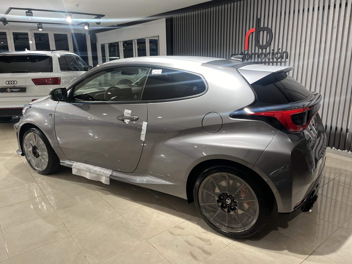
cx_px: 176
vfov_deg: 53.1
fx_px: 264
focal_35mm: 26
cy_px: 132
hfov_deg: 67.3
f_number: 1.6
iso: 125
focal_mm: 5.1
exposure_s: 1/100
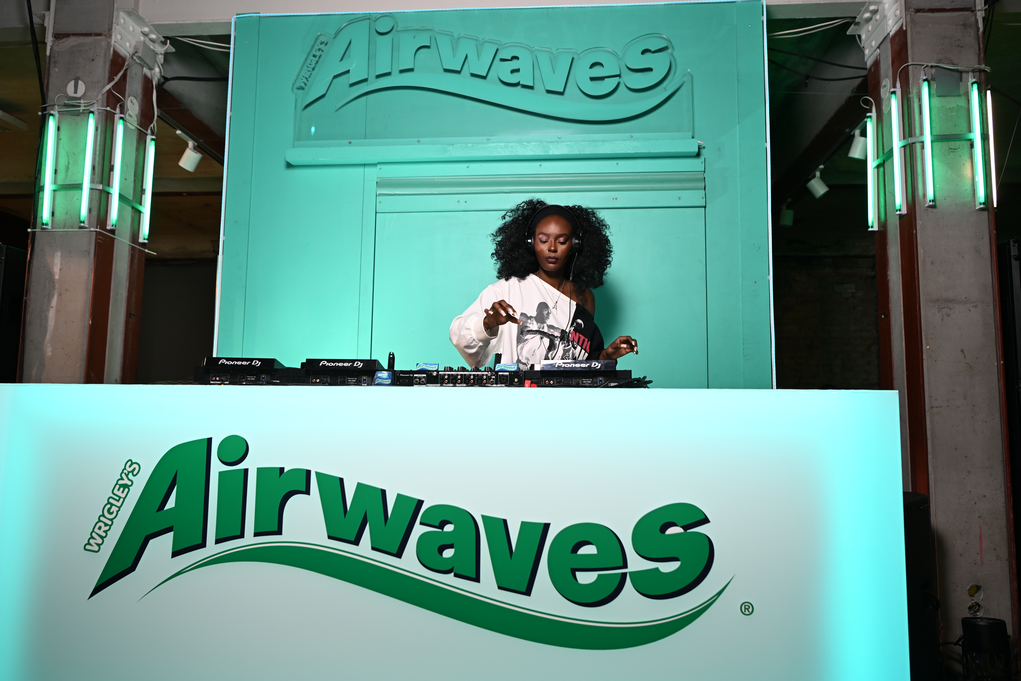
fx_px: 766
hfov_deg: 67.4
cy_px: 340
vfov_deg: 47.9
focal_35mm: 27
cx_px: 510
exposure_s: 1/100
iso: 320
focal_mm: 27
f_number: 4
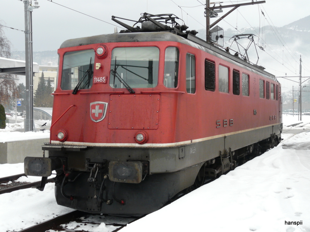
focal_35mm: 49
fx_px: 439
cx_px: 155
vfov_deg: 29.7
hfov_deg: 38.9
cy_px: 116
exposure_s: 1/250
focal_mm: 8.1
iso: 100
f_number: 4.5
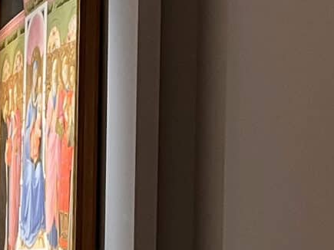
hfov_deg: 12.4
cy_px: 281
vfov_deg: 9.6
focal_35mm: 153
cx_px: -141
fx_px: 1476
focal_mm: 5.1
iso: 250
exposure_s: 1/50
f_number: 1.6
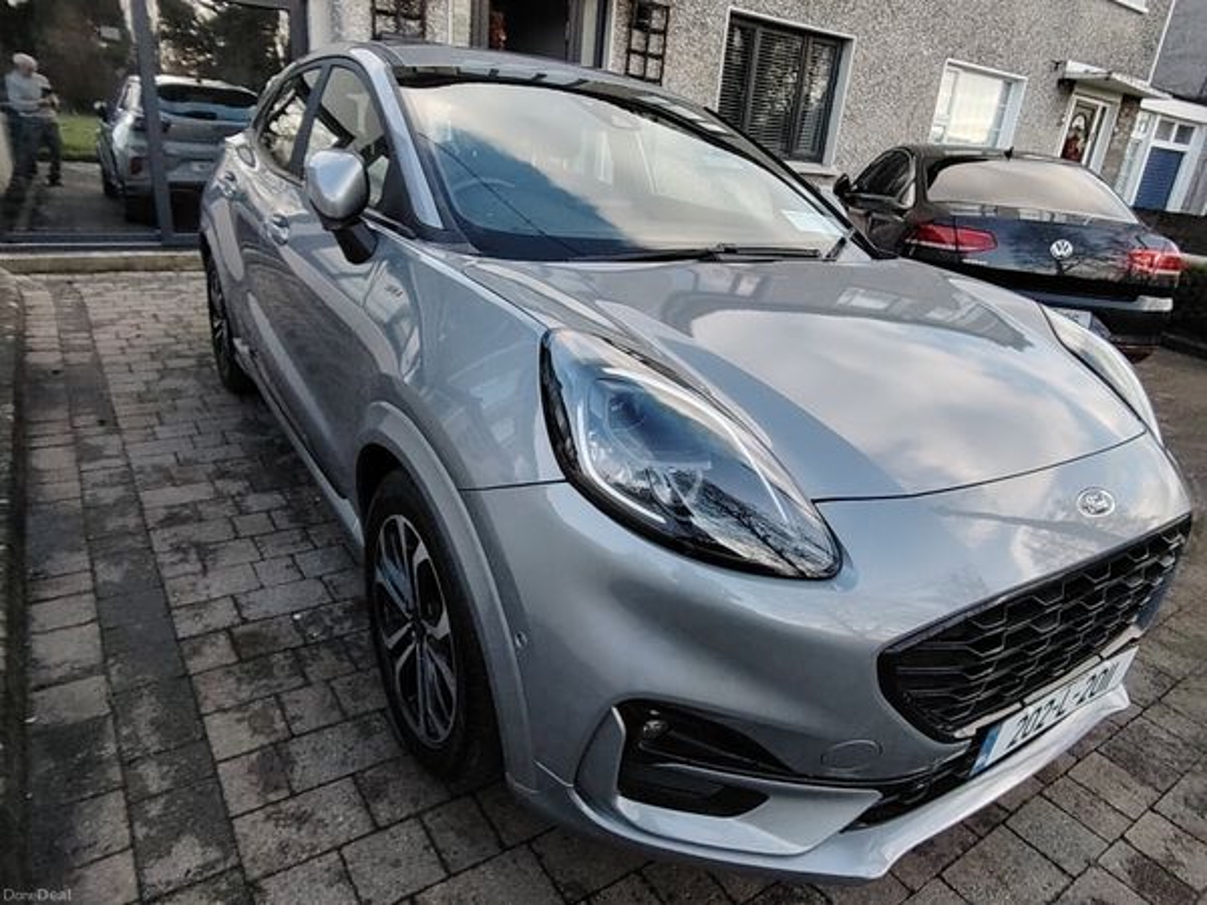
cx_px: 604
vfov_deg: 74.7
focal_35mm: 17
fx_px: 593
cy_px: 452
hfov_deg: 91.0
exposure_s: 1/399
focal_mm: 1.42
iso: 100
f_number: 2.2
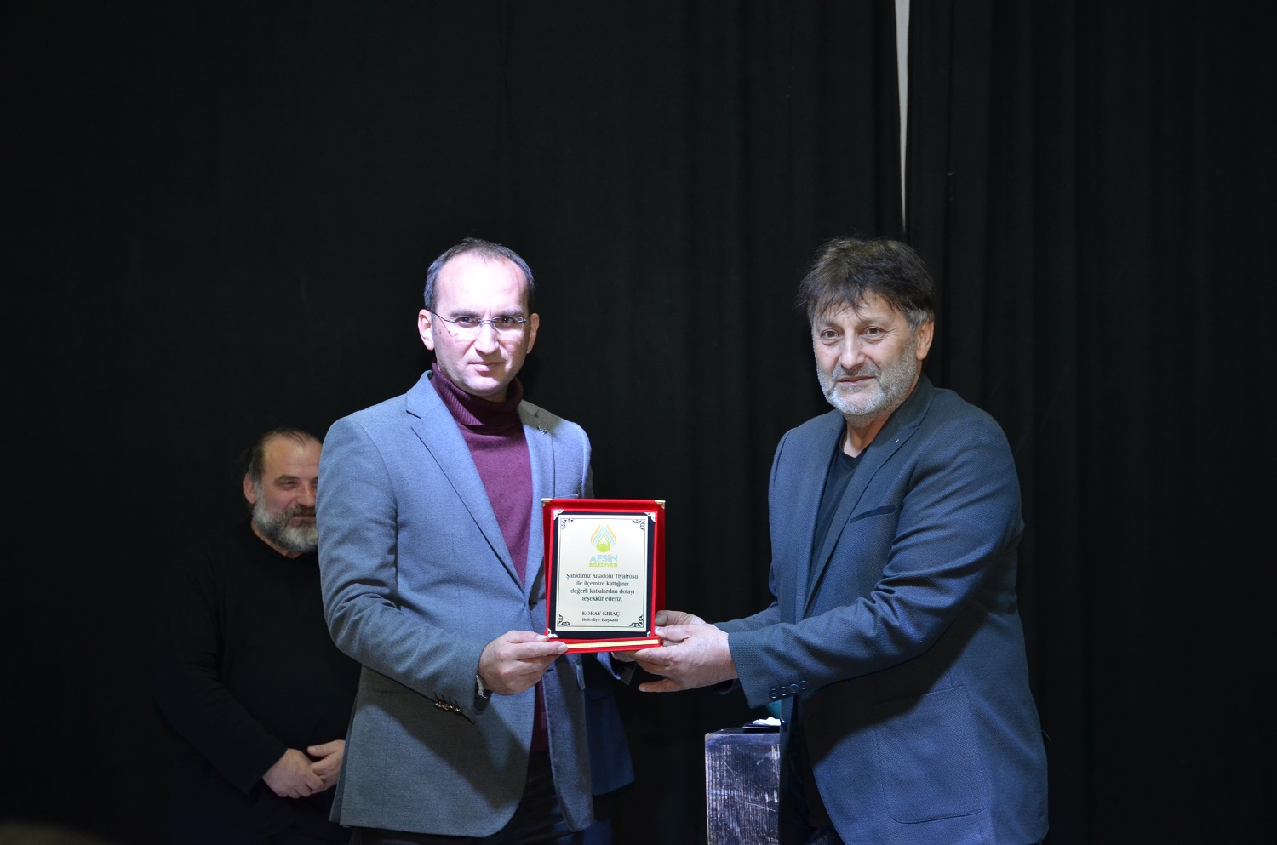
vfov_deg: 18.1
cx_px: 638
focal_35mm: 75
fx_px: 2654
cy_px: 422
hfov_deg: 27.0
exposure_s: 1/60
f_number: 4.8
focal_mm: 50
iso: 800
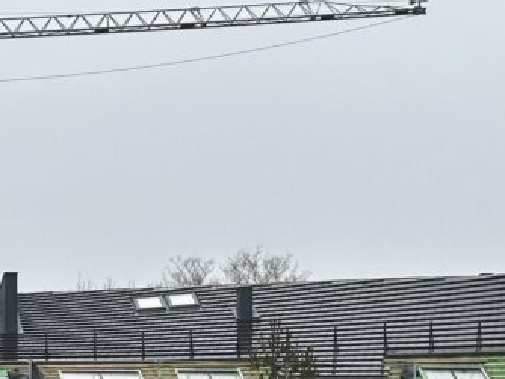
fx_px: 2146
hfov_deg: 13.3
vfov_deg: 9.9
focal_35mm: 147
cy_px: 461
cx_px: 64
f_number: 1.78
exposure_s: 1/121
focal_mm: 6.86
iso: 64
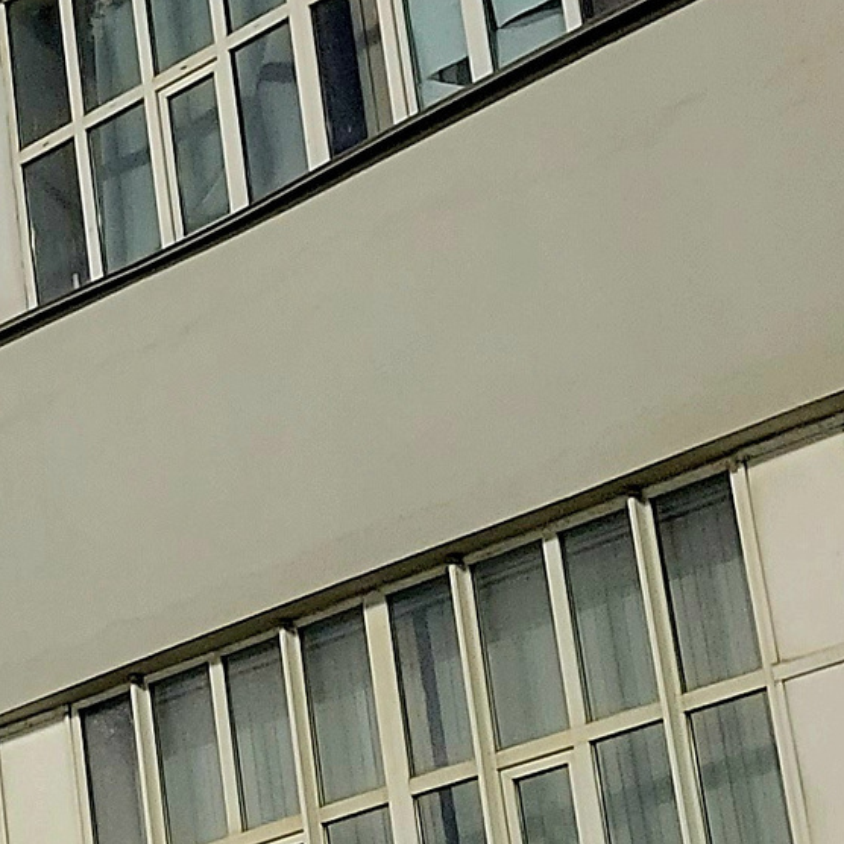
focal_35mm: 141
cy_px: 374
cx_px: -706
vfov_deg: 12.4
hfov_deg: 11.4
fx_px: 3889
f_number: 1.8
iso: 500
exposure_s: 1/50
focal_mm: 5.4
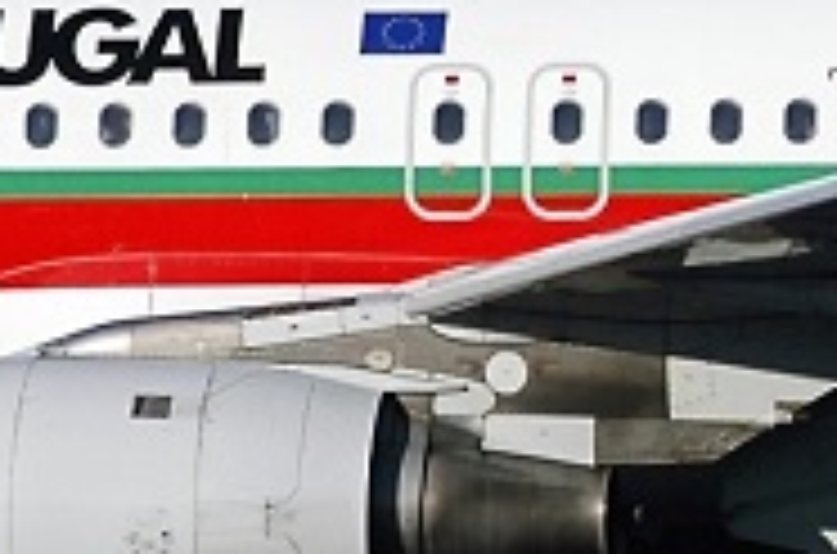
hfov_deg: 1.5
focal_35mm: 1404
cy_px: 223
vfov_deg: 1.0
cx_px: 1130
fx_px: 32565
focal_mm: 145
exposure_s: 1/800
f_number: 7.1
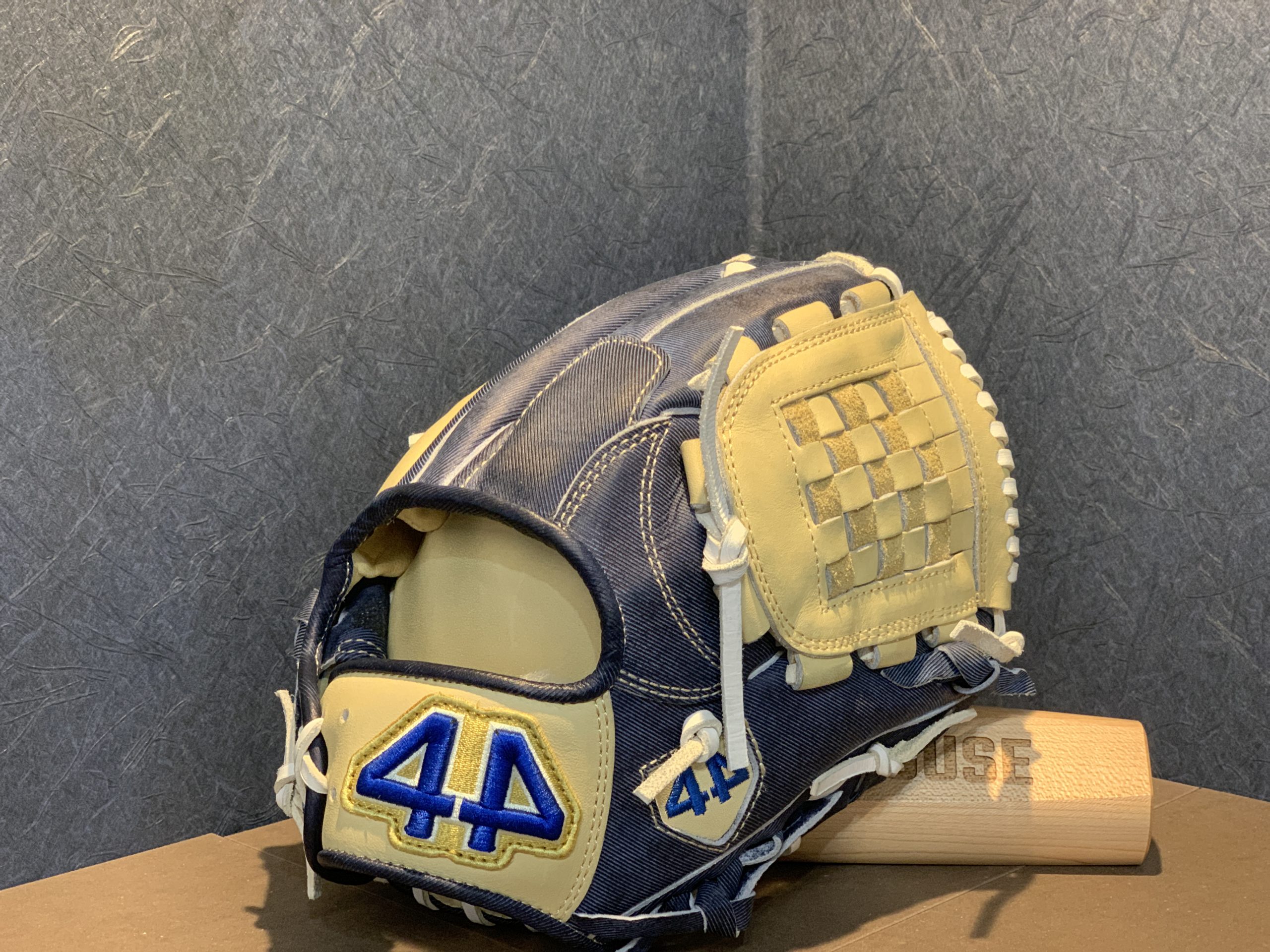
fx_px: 1908
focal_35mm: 52
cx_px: 635
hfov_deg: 36.8
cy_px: 476
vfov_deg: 28.0
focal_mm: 6
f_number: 2.4
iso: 200
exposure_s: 1/60
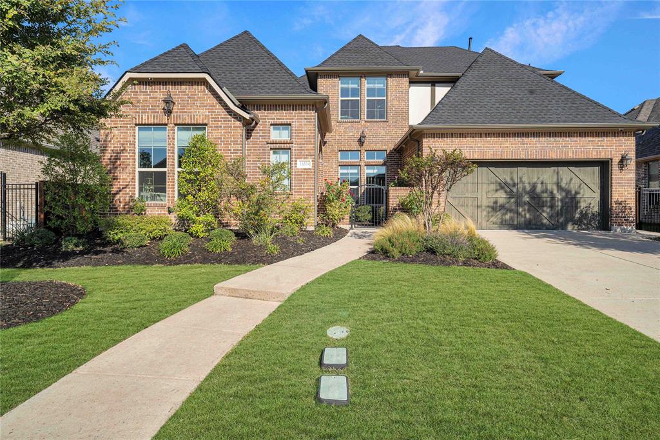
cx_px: 330
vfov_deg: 61.9
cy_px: 220
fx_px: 367
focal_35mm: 20
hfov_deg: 84.0
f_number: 11
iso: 100
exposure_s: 1/100
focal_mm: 20
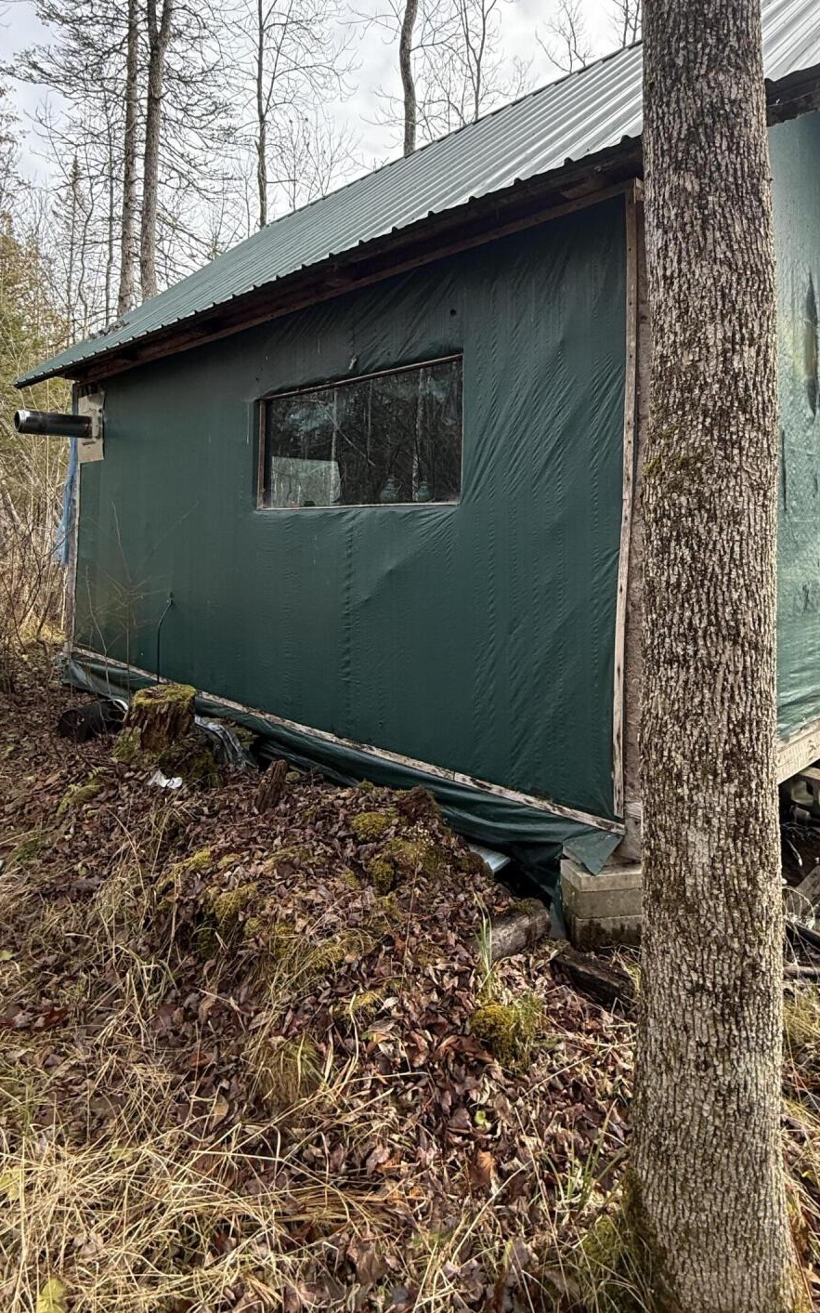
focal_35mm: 21
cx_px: 448
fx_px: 751
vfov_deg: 80.7
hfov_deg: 57.2
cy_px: 492
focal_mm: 2.22
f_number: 2.2
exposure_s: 1/200
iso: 64
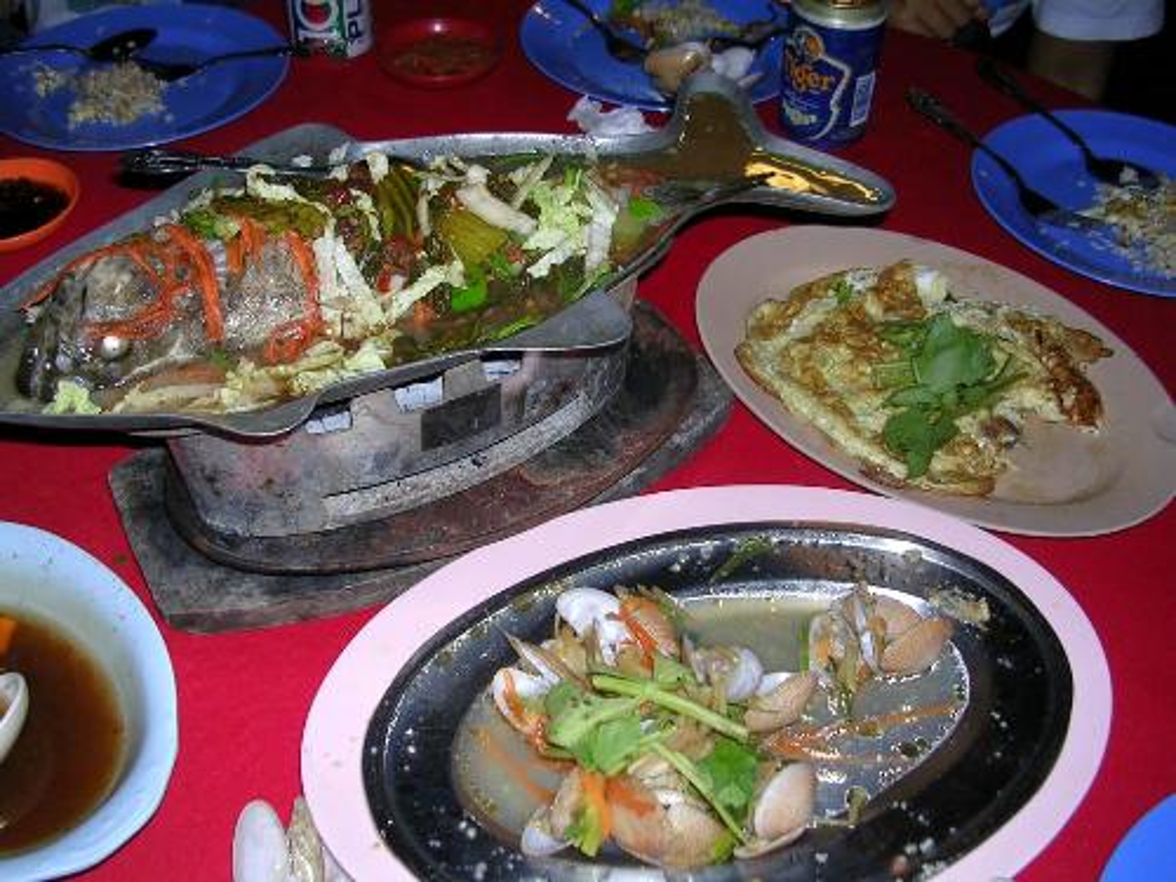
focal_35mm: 38
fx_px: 1291
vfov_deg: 37.7
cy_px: 441
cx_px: 588
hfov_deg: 49.0
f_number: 2.8
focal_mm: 5.8
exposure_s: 1/60.1
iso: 50
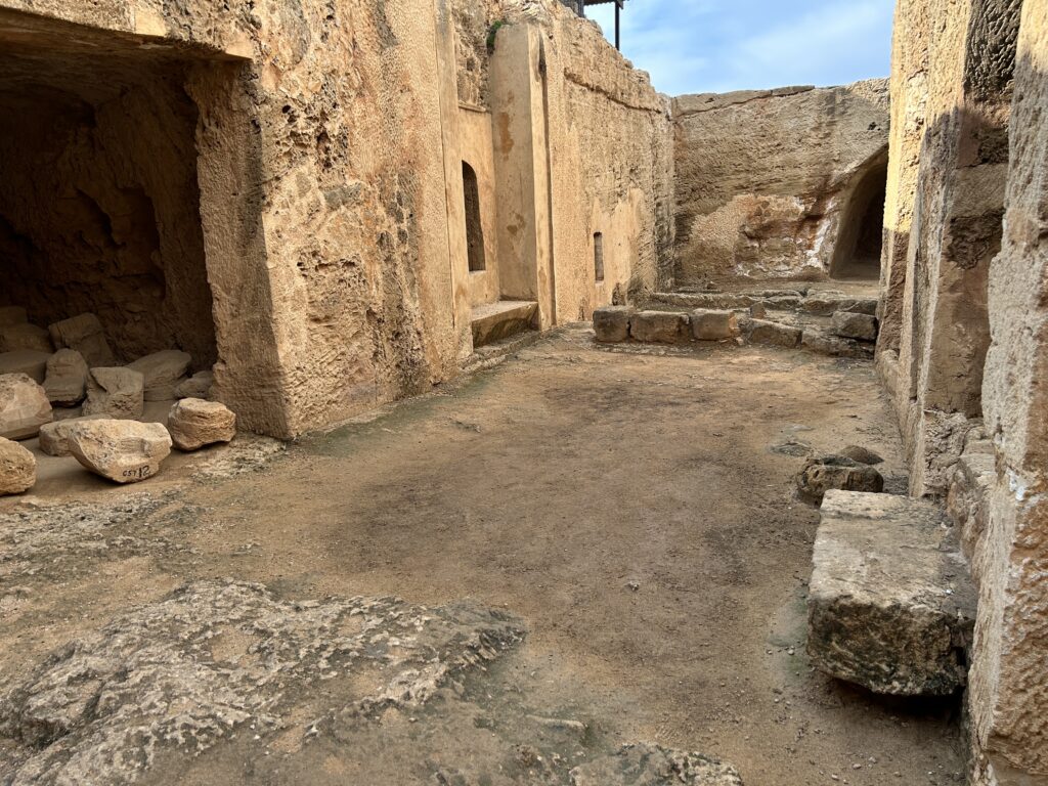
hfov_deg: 67.3
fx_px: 787
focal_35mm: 26
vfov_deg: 53.1
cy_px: 393
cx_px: 524
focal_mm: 5.7
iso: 50
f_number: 1.5
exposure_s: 1/1009
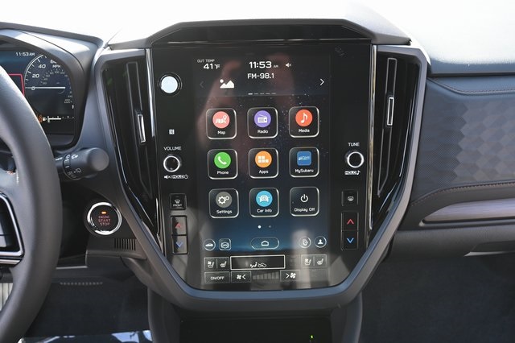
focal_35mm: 35
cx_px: 258
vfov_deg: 37.8
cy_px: 172
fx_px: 500
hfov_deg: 54.5
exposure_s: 1/30
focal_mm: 35
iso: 640
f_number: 10
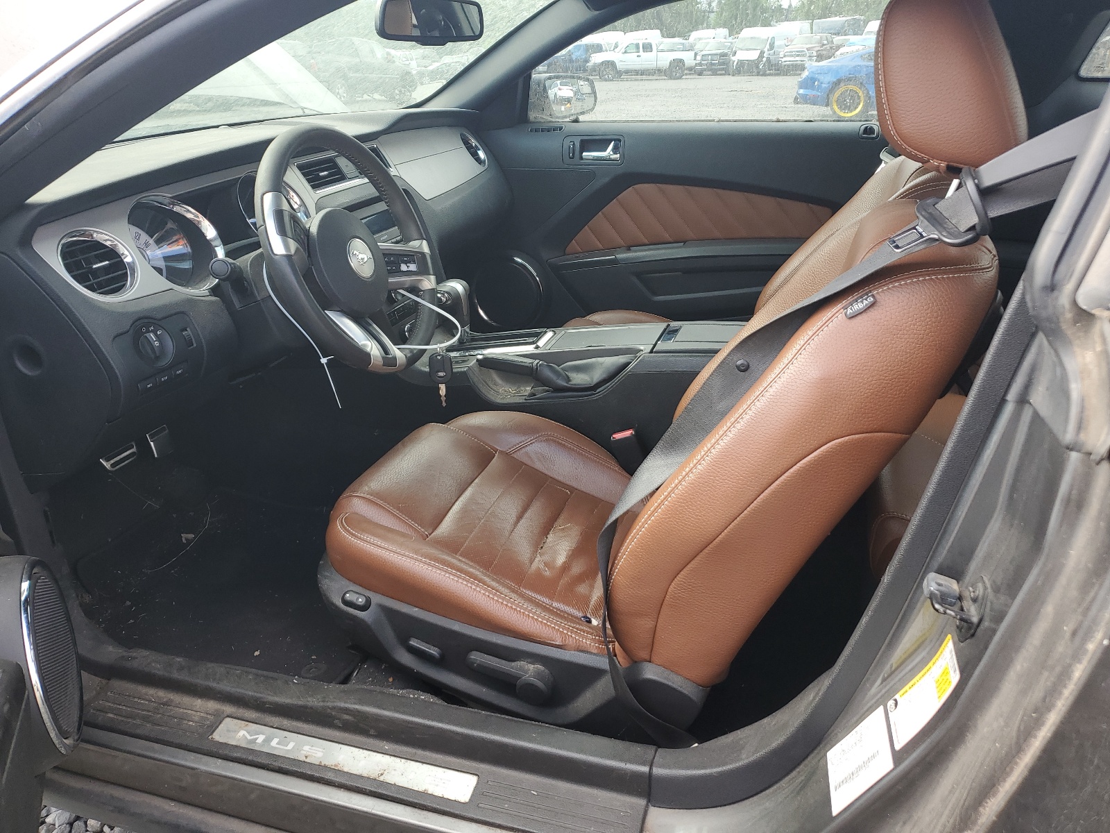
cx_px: 555
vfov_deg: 53.1
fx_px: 834
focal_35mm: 26
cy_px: 416
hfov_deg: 67.3
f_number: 1.5
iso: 50
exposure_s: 1/278
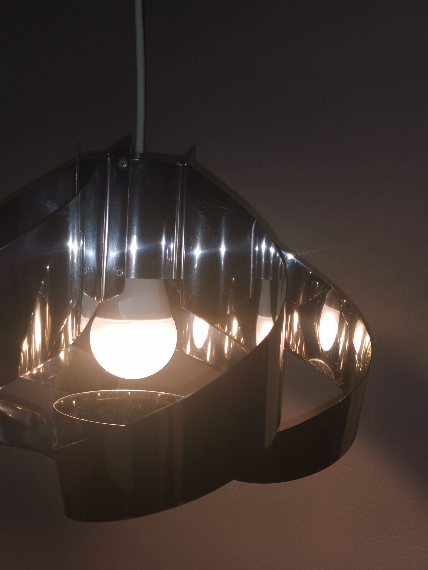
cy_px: 285
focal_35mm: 39
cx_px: 214
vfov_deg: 47.9
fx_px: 643
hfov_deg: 36.8
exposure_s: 1/229
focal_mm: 5.58
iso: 50
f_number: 1.8
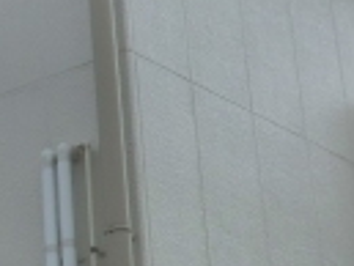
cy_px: 140
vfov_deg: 12.5
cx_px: -113
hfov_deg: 15.7
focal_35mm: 119
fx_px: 1218
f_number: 7.5
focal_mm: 4.3
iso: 80
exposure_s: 1/320
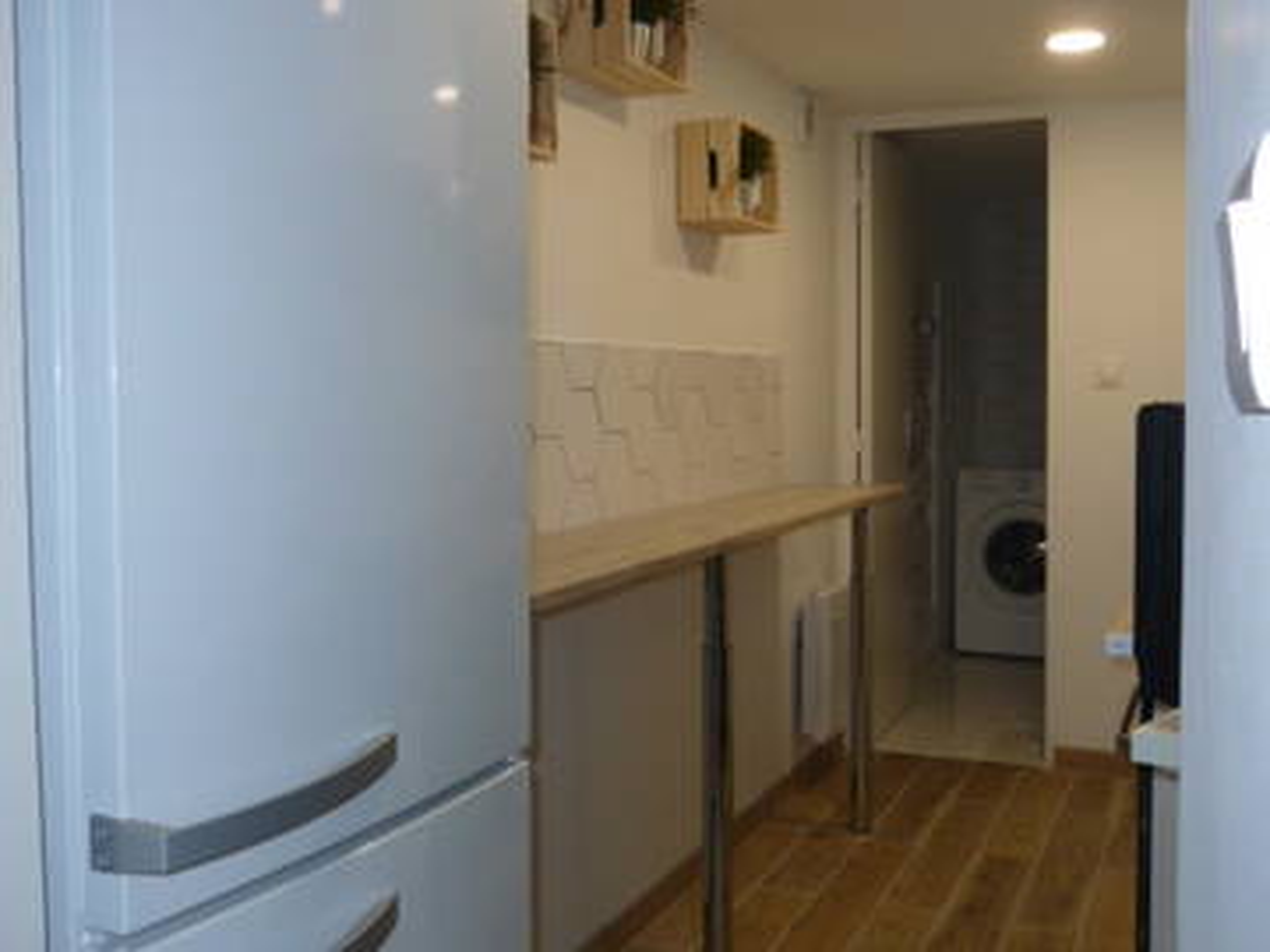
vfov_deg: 49.7
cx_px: 635
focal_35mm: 28
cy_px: 476
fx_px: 1027
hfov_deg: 63.4
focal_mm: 4.7
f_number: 3.3
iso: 100
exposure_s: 1/30
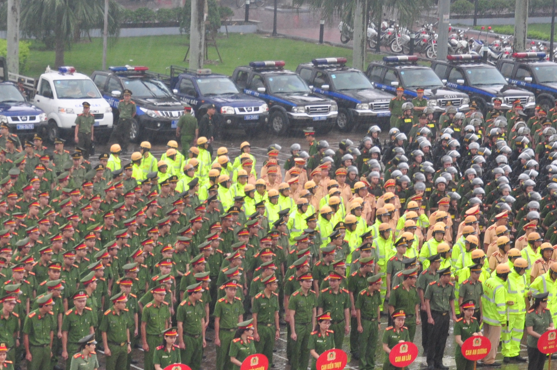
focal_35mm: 159
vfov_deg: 8.6
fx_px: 2457
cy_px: 134
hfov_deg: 12.9
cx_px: 107
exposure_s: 1/80
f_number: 4.8
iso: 500
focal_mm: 48
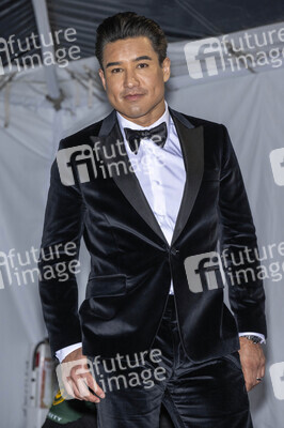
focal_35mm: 110
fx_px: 1304
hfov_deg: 12.4
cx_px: 142
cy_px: 214
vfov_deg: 18.6
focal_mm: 110
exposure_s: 1/200
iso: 800
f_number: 5.6
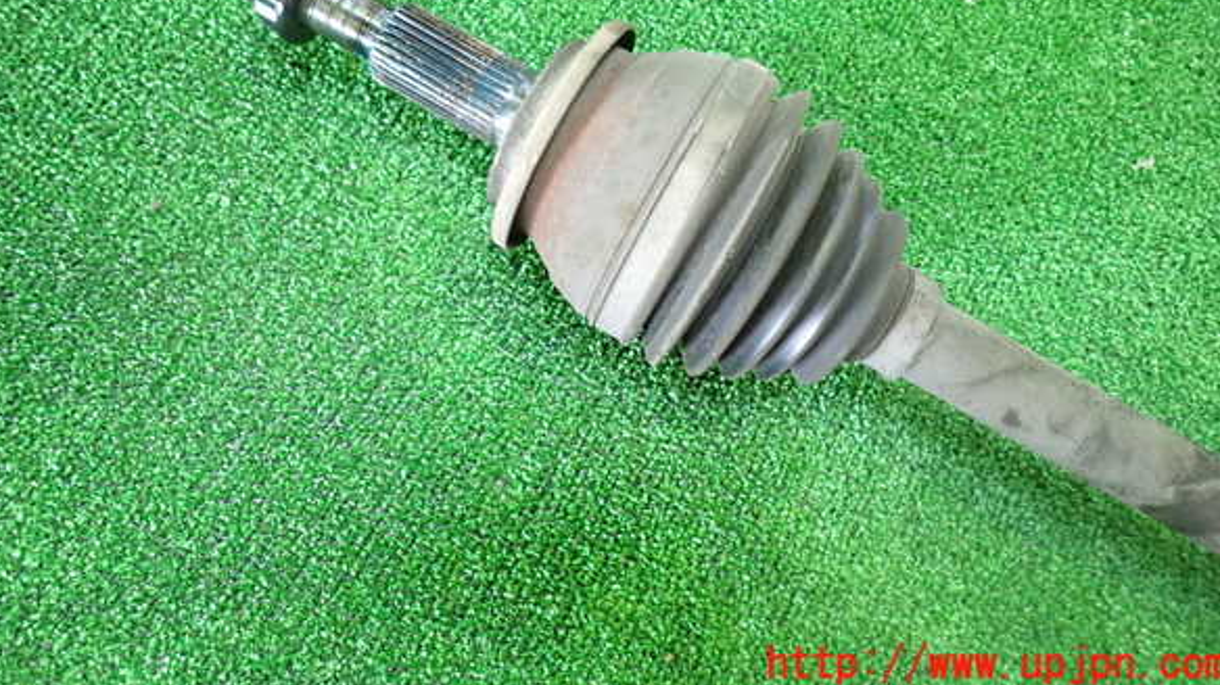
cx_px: 612
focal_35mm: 28
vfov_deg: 40.9
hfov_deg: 67.9
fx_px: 905
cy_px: 221
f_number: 2
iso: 640
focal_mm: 4.5
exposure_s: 1/30
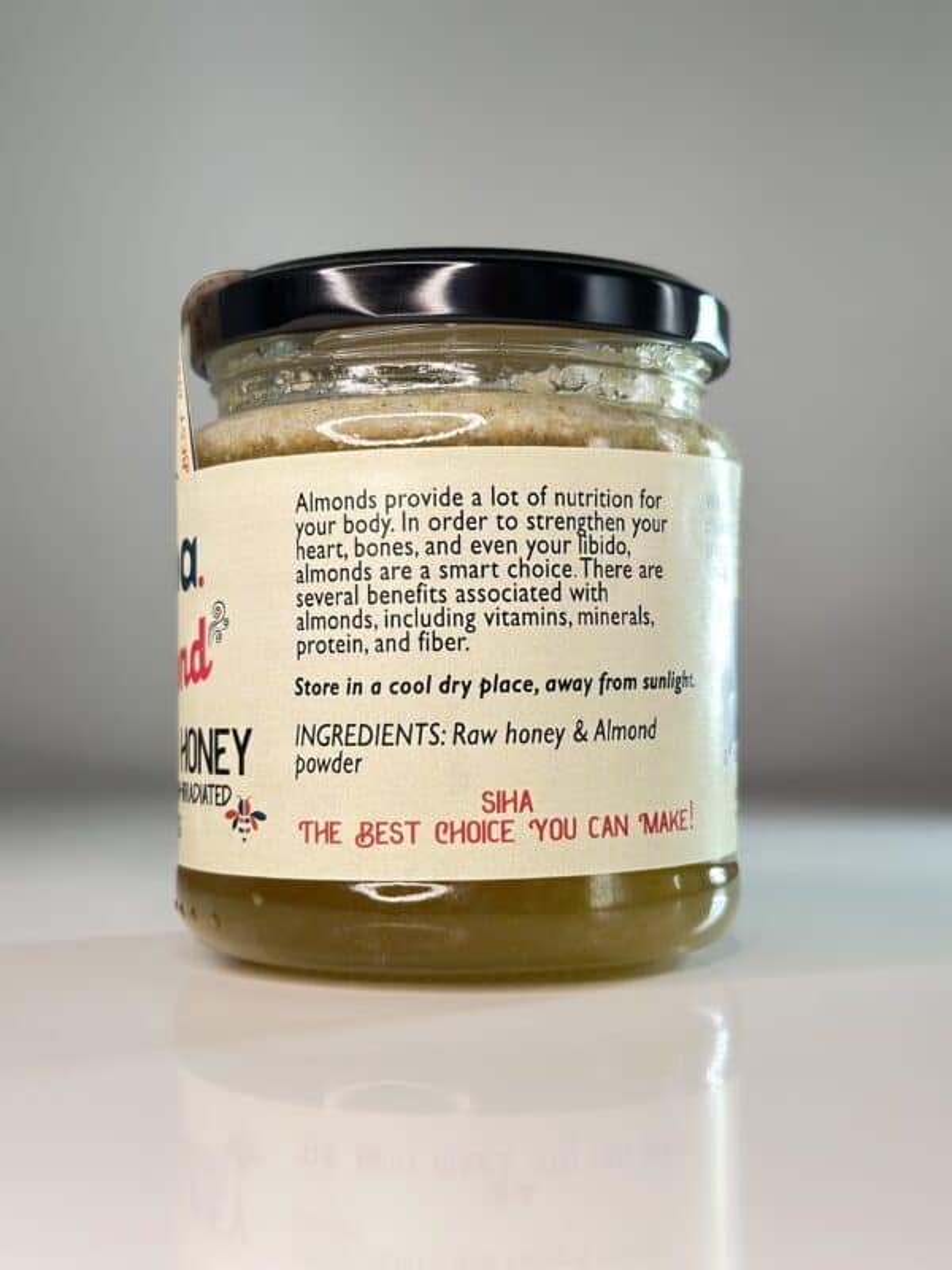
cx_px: 476
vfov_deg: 39.7
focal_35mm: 48
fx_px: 1760
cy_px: 635
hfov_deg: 30.3
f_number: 1.78
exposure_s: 1/75
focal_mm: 6.86
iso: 125
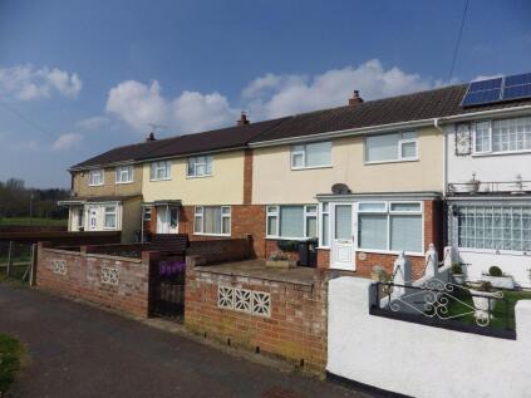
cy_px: 199
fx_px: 337
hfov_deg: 76.4
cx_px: 266
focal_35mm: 22
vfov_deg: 61.1
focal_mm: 4
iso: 100
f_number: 9.7
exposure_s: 1/320
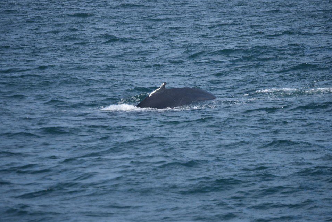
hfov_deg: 7.8
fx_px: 2422
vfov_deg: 5.2
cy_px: 120
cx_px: 168
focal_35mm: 263
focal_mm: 155
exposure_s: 1/1600
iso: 200
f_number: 5.6
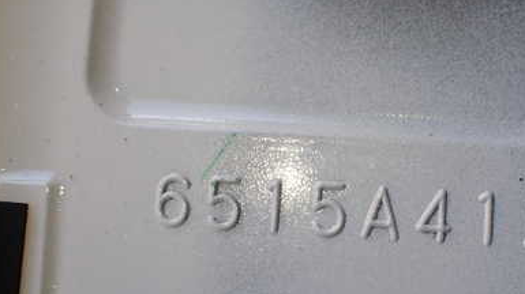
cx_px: 329
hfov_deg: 40.3
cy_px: 203
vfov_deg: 23.3
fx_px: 710
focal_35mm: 51
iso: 100
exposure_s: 1/160
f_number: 3.2
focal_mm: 5.4
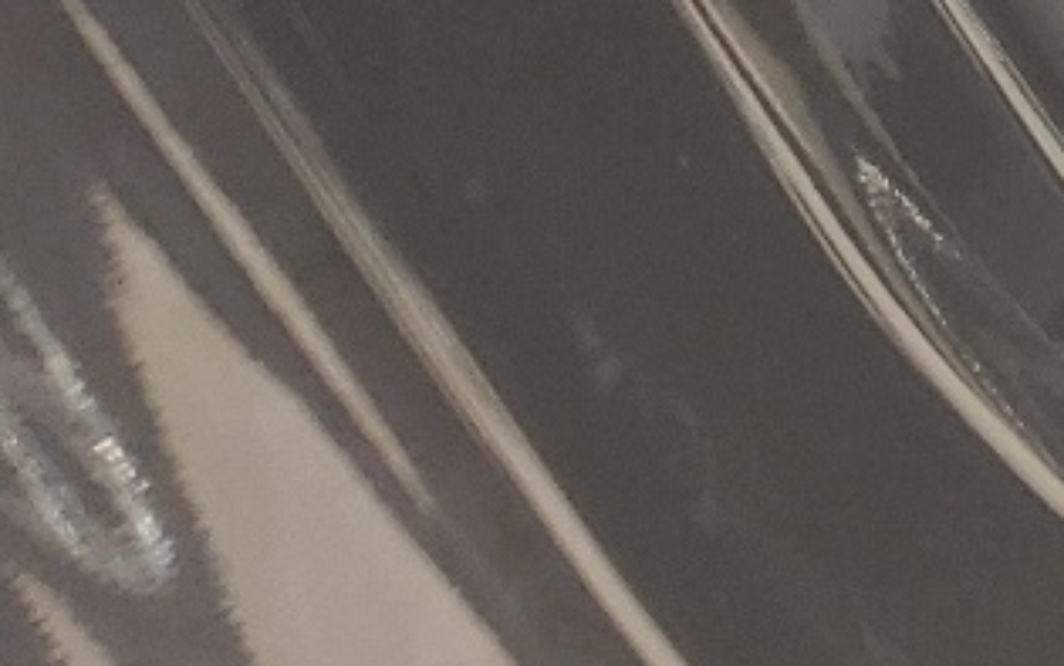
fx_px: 4060
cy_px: -882
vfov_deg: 8.6
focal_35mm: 140
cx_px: 2625
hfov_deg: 11.9
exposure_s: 1/417
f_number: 1.5
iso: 50
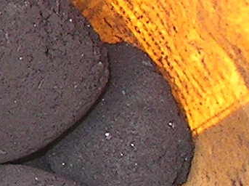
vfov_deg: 6.0
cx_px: -380
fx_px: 1774
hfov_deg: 7.4
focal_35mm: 247
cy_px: 128
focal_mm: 7.8
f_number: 2.8
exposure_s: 1/40
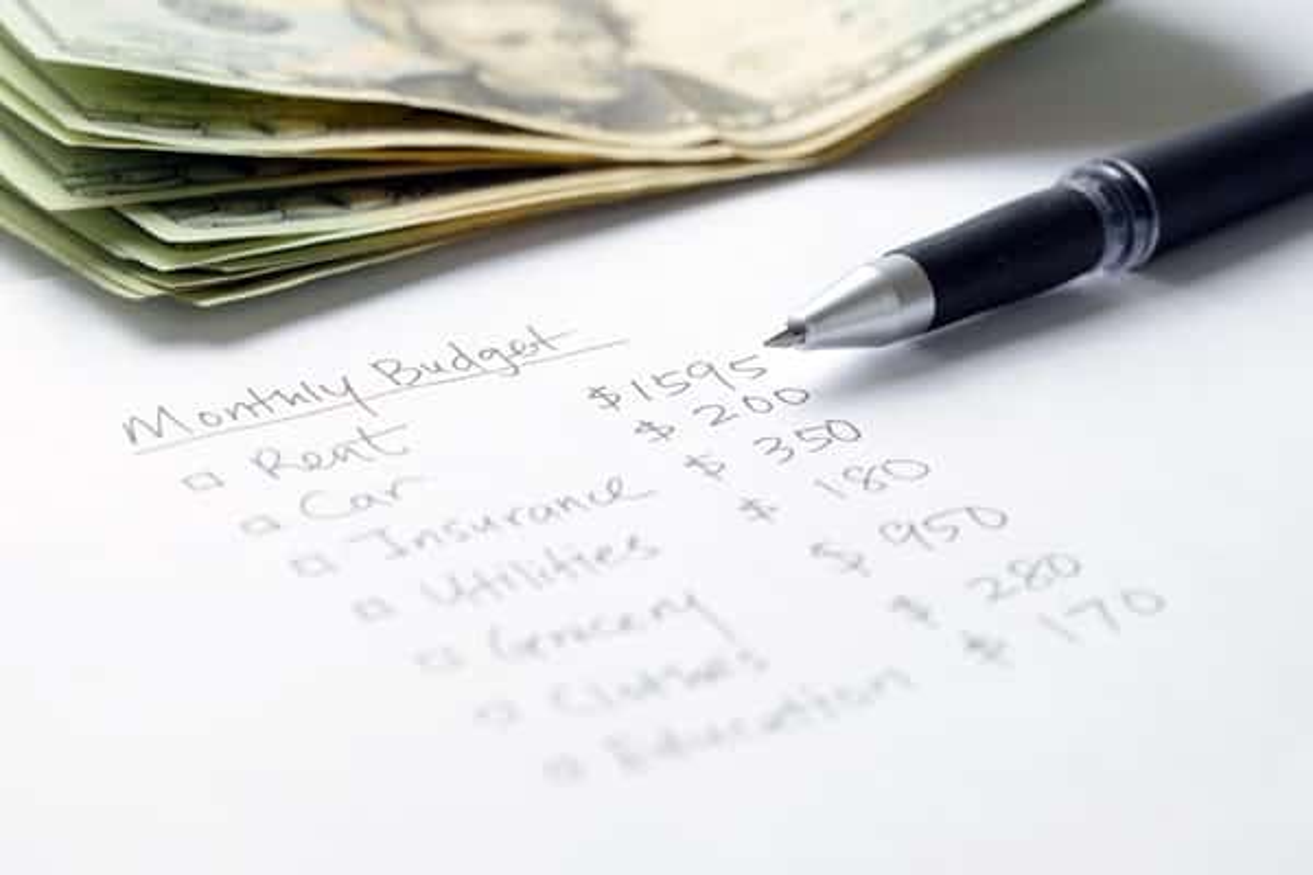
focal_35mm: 90
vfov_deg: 15.2
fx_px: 3282
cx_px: 656
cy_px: 438
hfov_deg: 22.6
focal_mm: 90
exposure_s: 1/5
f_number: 10
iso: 100
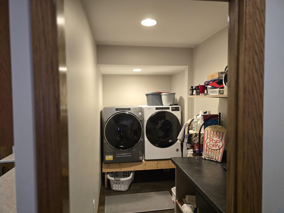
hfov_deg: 73.9
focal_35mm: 23
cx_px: 142
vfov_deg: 58.9
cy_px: 106
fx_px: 189
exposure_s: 1/120
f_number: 1.7
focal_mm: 6.3
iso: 400
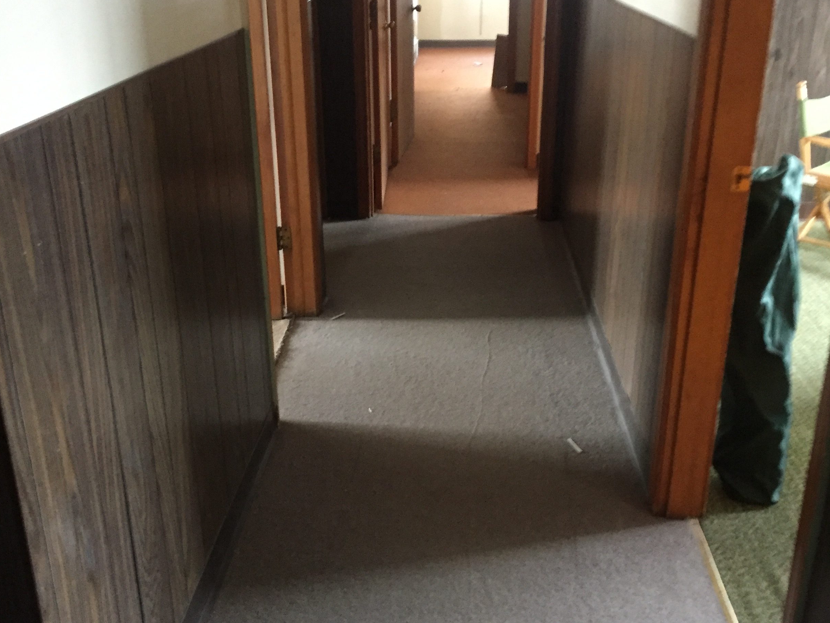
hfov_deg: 47.9
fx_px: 935
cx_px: 414
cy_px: 344
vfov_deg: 36.8
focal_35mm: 39
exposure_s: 1/15
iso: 320
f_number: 2.2
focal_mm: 4.15
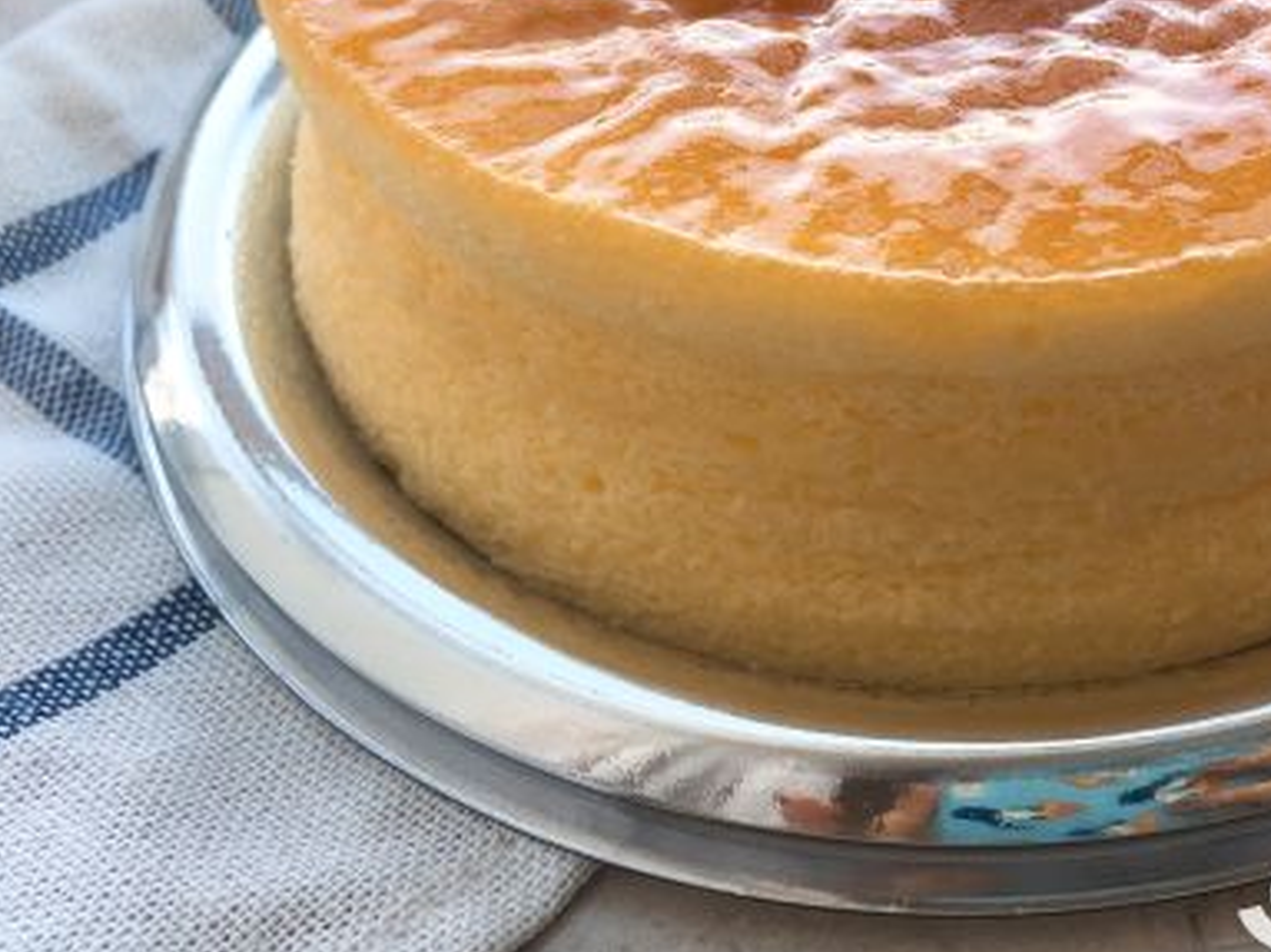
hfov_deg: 35.6
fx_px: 1945
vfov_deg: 27.2
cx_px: 909
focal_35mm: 53
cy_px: 247
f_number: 2.2
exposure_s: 1/102
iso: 25
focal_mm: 4.15
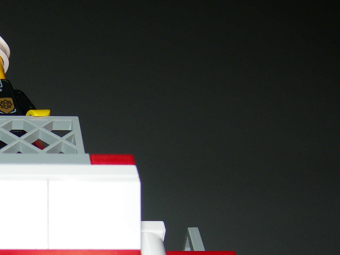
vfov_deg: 17.2
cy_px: 242
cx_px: -32
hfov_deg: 22.0
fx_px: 825
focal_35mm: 84
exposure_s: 1/60.1
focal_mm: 7.8
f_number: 2.8
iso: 50
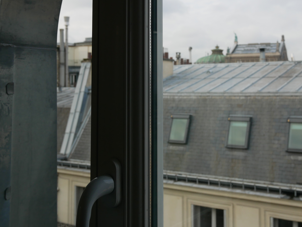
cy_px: 66
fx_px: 410
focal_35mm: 47
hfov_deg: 39.8
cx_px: 209
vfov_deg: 30.5
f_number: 5
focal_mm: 15
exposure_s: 1/200
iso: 200
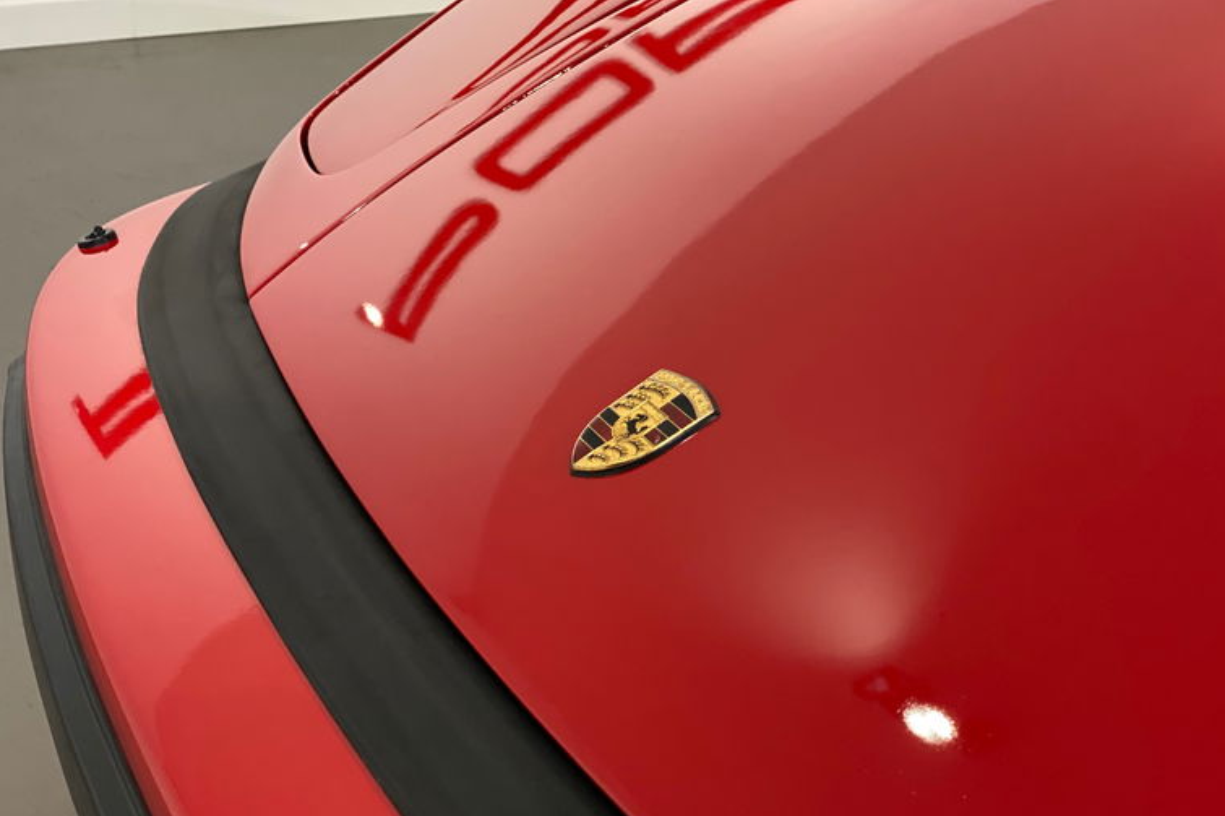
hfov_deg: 36.3
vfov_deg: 24.6
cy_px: 428
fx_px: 1871
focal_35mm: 55
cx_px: 620
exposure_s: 1/30
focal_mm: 6
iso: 400
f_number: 2
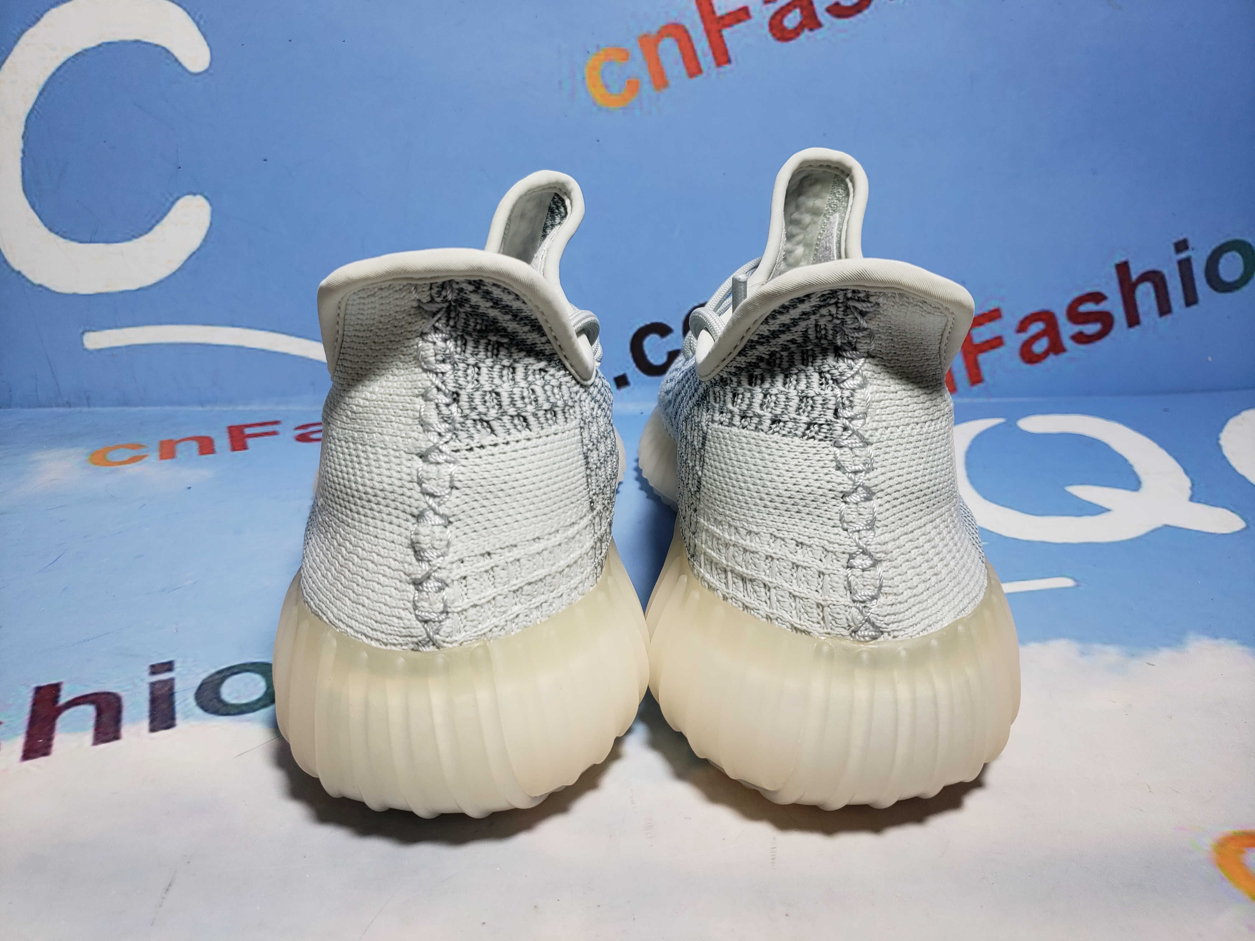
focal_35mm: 26
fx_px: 943
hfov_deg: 67.3
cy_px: 470
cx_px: 628
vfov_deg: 53.1
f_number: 1.5
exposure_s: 1/456
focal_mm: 4.3
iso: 50
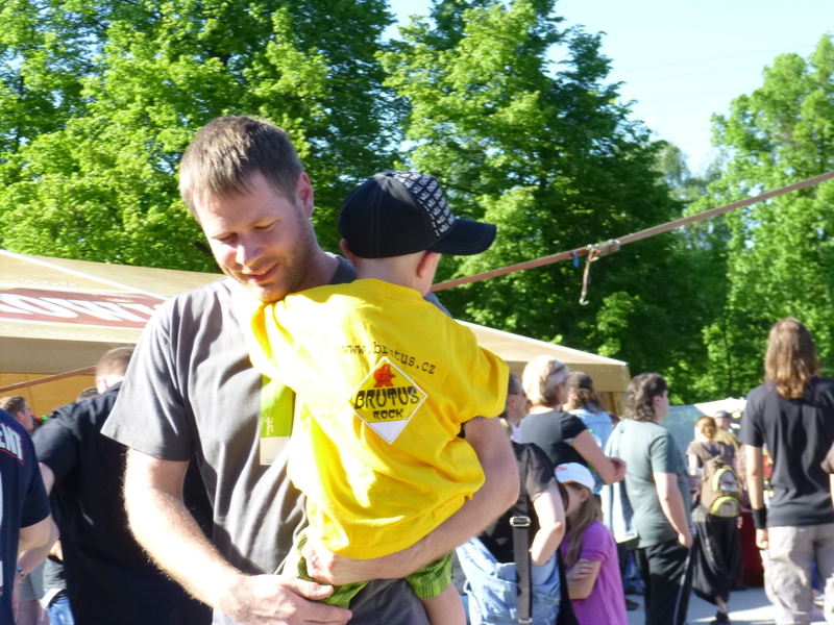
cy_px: 312
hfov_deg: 26.7
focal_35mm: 73
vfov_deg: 20.2
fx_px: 1759
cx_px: 417
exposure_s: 1/200
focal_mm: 13.2
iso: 200
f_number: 4.7
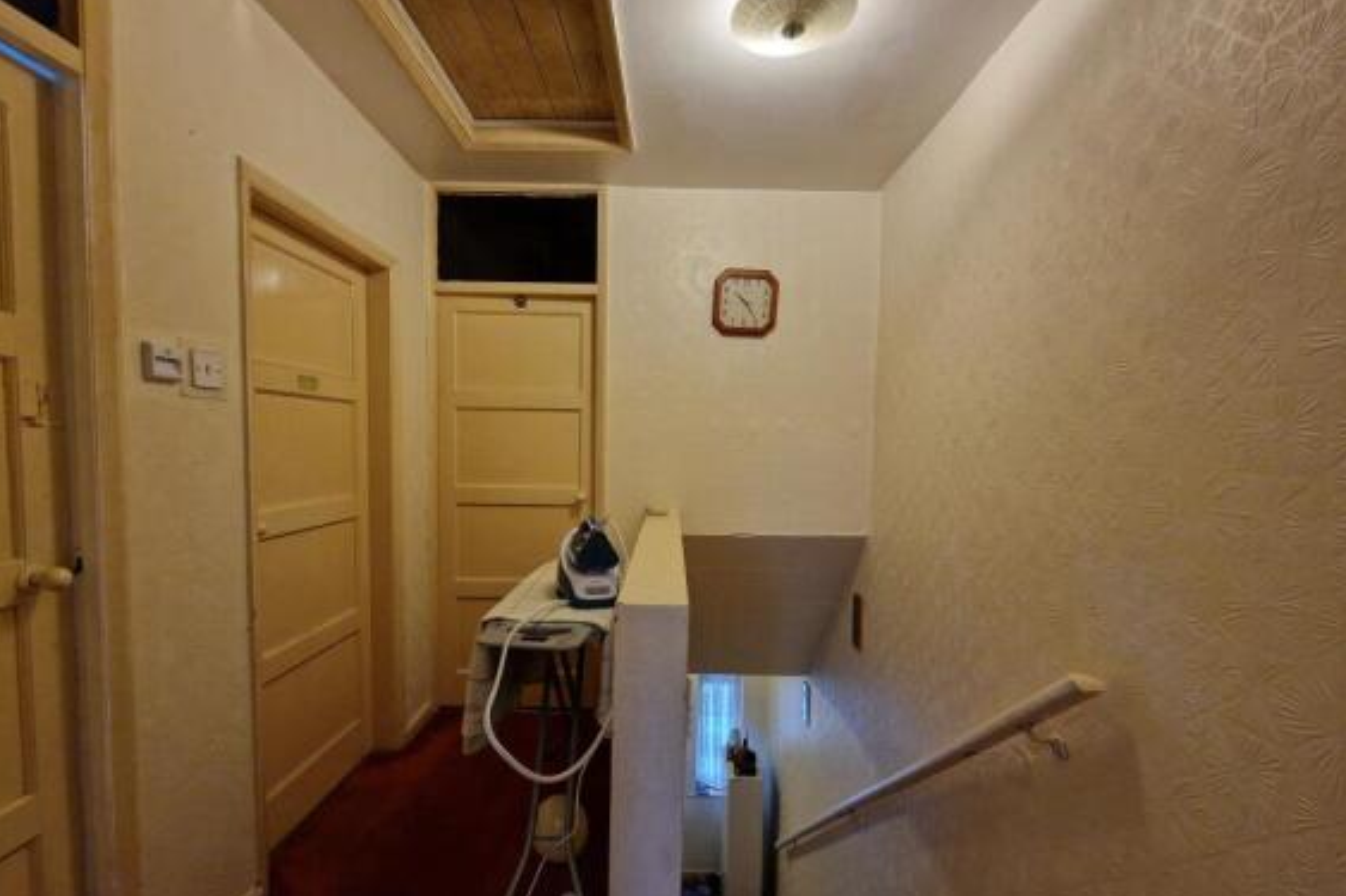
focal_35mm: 14
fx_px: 523
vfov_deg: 81.1
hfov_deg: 104.2
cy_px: 477
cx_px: 656
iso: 400
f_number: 2.2
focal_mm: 2.2
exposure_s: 1/50
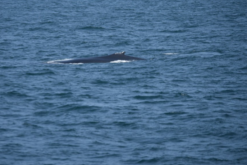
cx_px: 94
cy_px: 63
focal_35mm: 293
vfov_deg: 4.7
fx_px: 2008
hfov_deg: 7.0
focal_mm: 155
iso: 200
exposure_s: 1/1600
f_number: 5.6
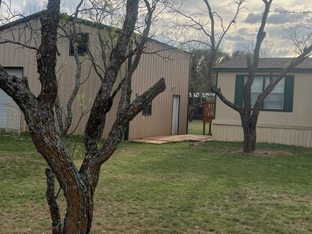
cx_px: 96
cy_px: 111
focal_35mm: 54
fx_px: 487
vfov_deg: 27.0
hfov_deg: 35.1
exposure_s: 1/3077
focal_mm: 5.7
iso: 50
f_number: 1.5
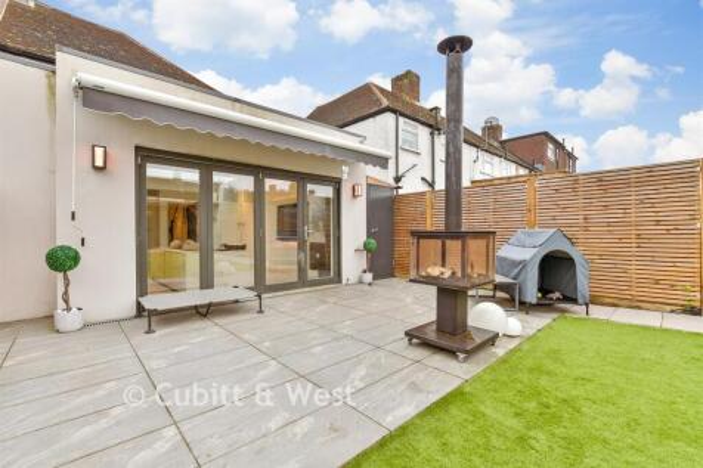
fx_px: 293
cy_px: 234
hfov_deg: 100.4
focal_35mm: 15
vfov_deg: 77.3
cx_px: 352
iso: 160
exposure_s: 1/25
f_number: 8
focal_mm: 10
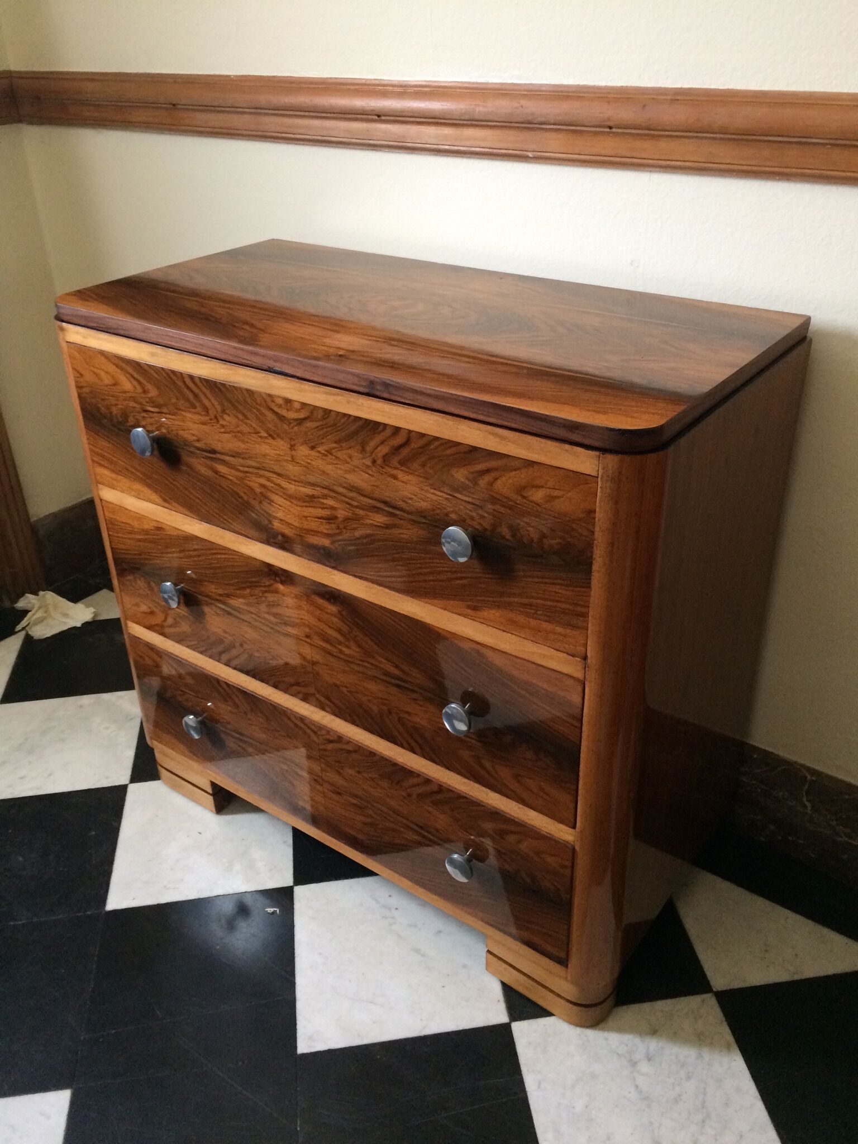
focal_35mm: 29
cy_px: 572
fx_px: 958
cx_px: 429
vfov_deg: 61.7
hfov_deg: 48.2
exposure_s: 1/33
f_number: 2.2
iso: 250
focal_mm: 4.15
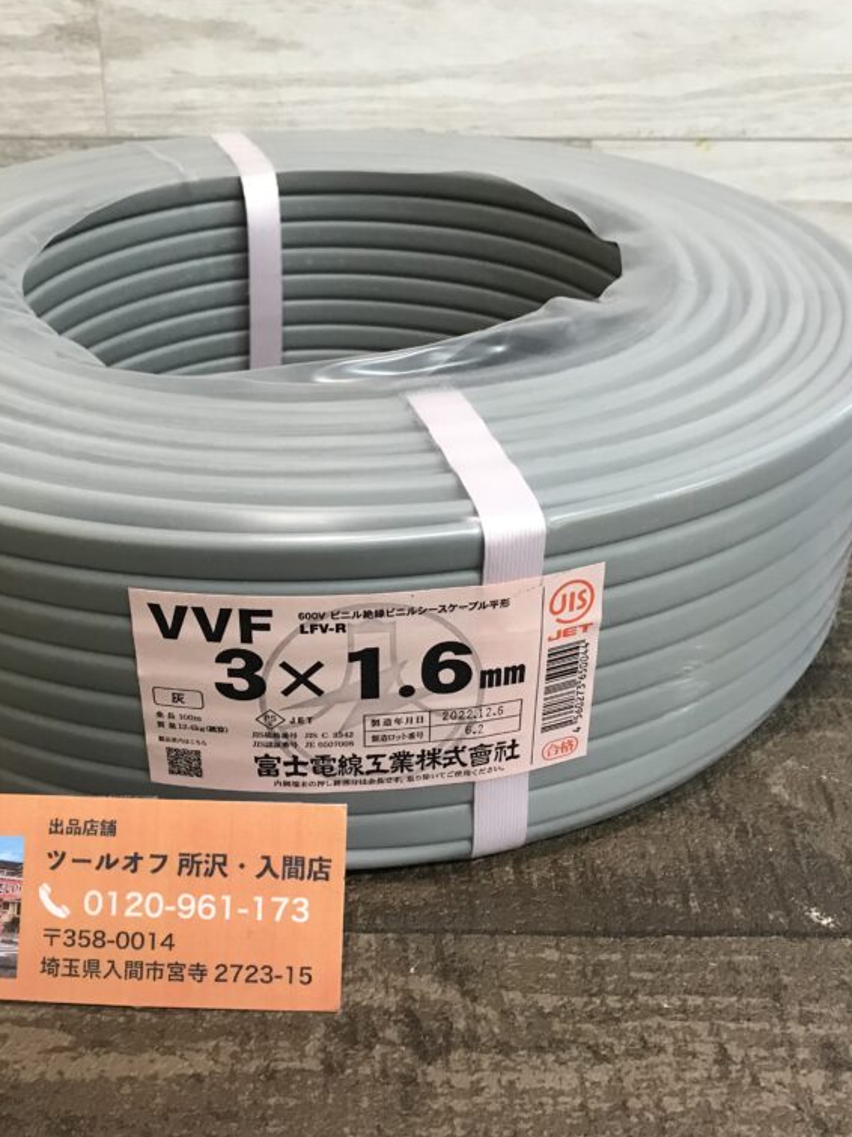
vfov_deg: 49.0
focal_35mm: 38
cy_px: 562
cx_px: 334
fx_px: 1247
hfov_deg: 37.5
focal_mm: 3.99
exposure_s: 1/25
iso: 40
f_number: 1.8
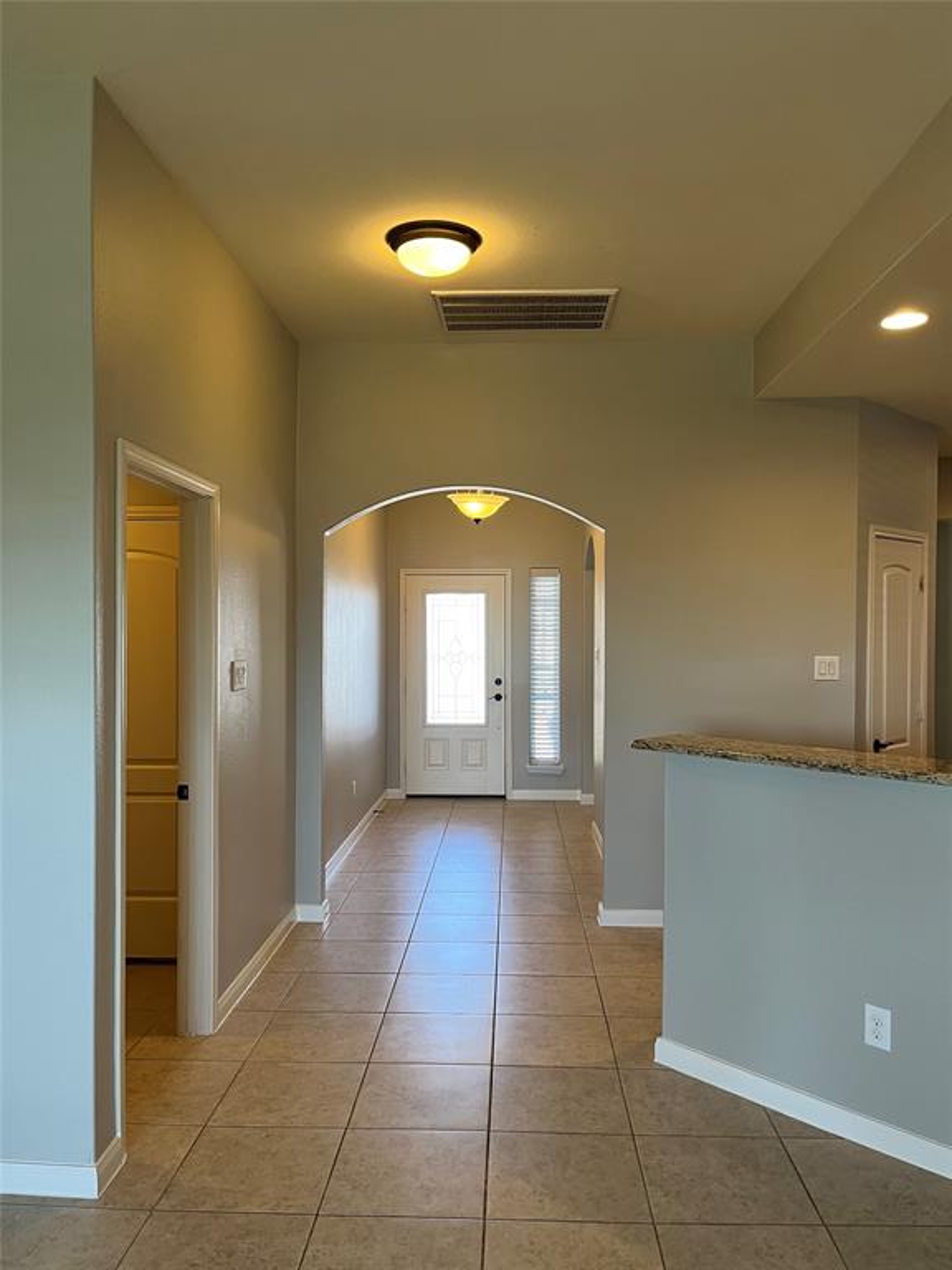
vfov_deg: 67.3
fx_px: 953
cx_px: 476
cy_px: 635
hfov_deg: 53.1
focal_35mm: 26
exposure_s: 1/60
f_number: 1.6
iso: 80
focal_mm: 5.1
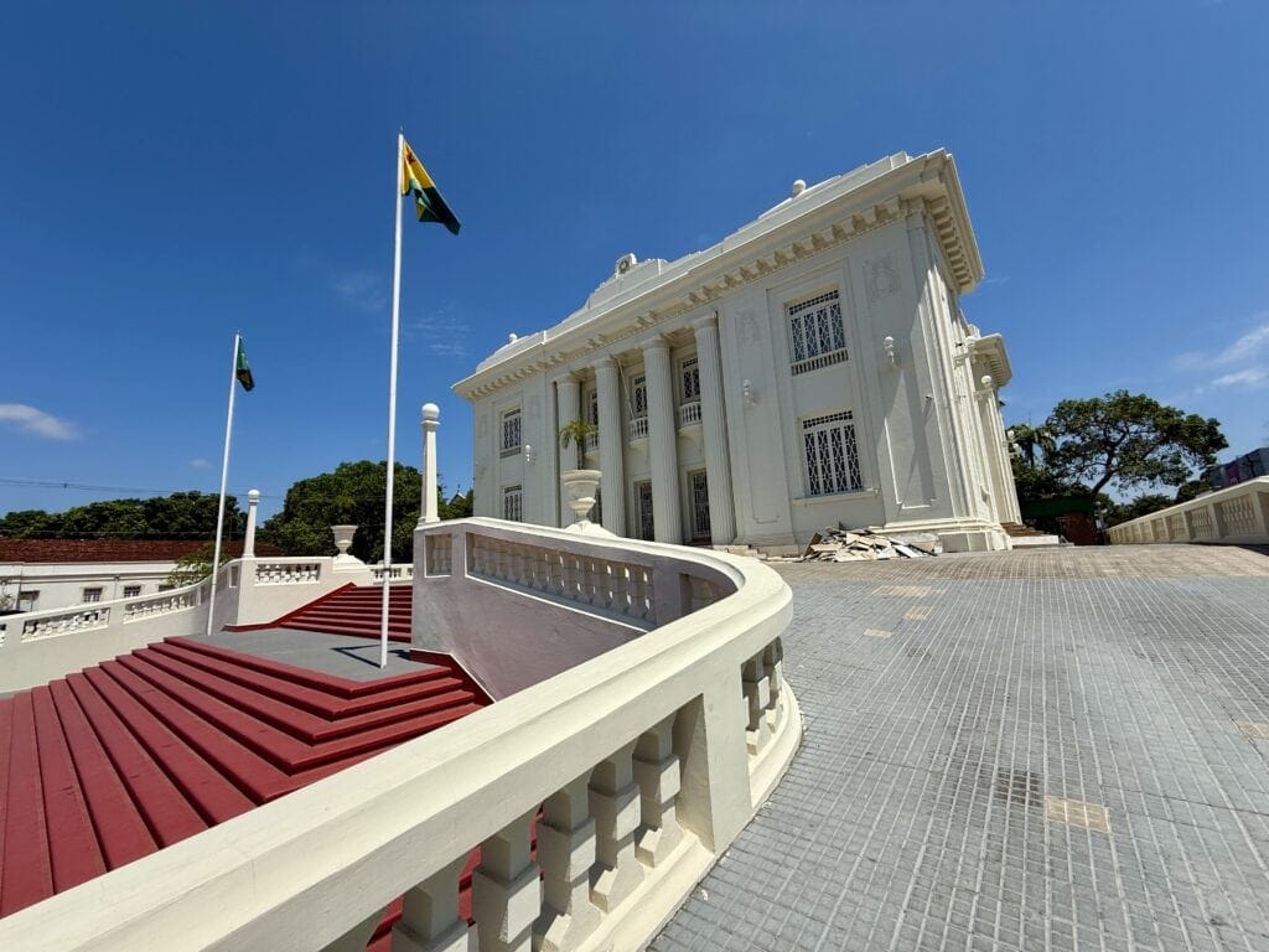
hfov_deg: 102.1
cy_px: 476
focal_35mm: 14
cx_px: 634
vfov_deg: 85.7
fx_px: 513
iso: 50
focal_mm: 2.22
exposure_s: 1/4425
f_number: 2.2
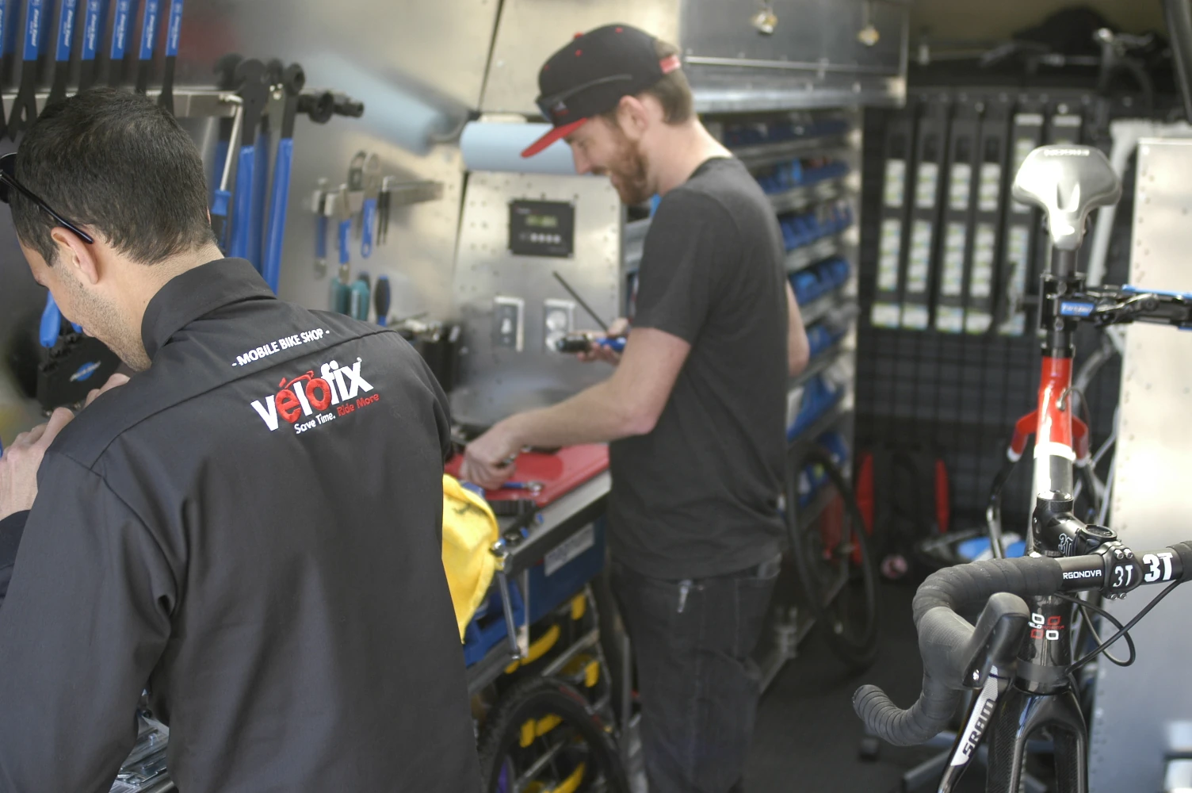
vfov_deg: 31.8
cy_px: 396
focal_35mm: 42
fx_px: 1389
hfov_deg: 46.4
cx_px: 596
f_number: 2.8
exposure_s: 1/125
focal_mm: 28
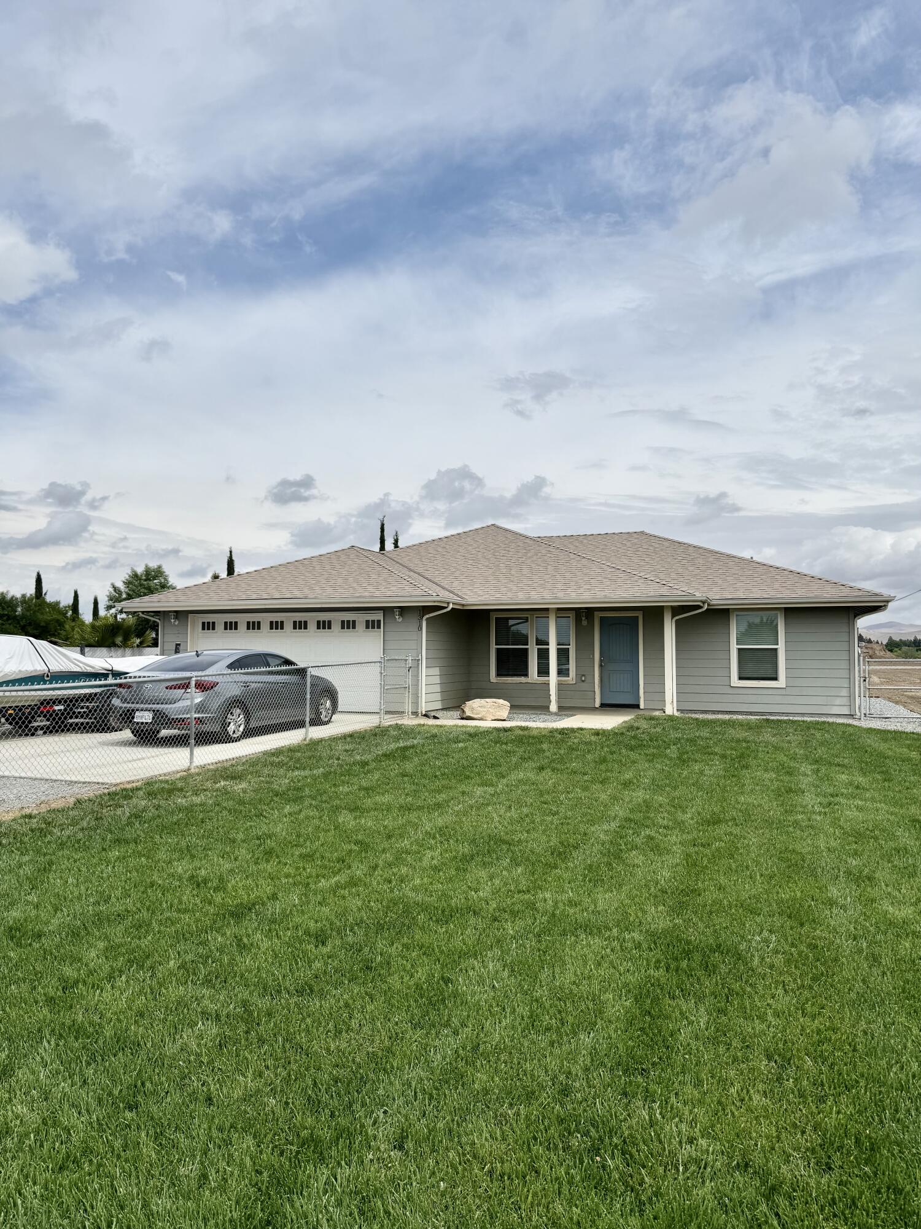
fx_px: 851
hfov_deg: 56.8
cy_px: 614
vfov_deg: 71.6
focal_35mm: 24
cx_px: 460
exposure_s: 1/11905
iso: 80
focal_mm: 6.76
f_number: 1.78
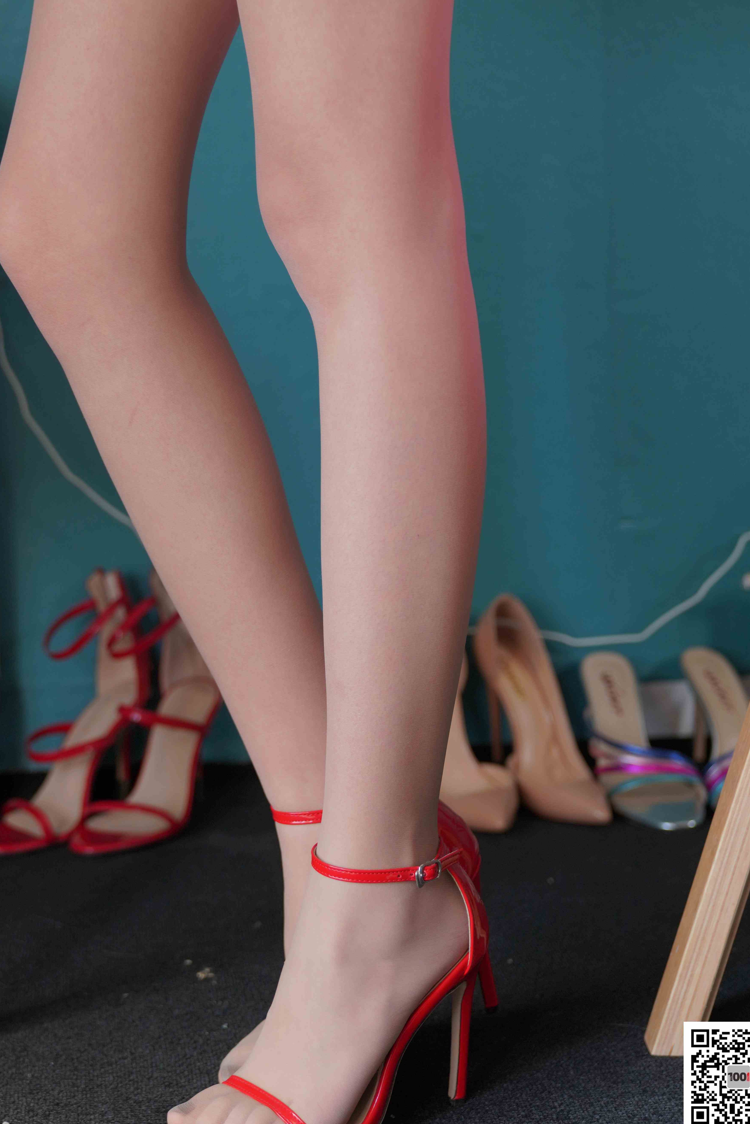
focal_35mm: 65
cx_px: 261
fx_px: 2030
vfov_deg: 30.7
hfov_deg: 20.9
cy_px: 350
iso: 320
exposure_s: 1/200
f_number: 2.8
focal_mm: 43
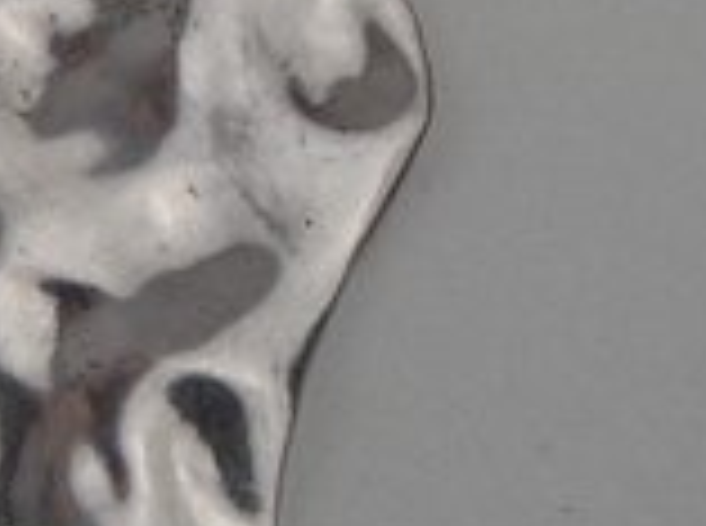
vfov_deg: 18.1
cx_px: 106
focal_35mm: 81
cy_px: 375
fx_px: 1648
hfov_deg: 23.7
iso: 100
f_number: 4.7
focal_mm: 6.64
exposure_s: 1/160
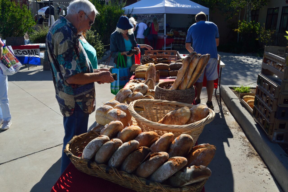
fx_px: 264
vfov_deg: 39.9
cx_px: 144
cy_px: 96
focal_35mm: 33
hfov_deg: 57.3
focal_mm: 22
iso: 400
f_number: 10
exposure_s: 1/200
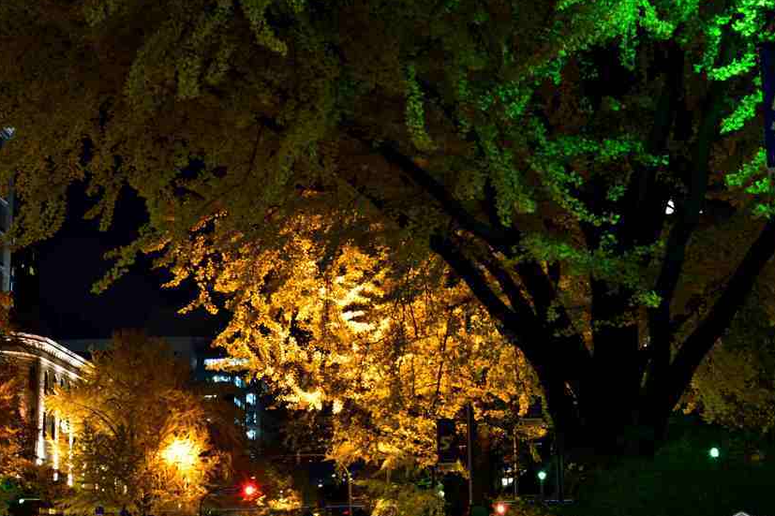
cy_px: 236
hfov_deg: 35.0
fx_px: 1227
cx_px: 414
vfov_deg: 23.8
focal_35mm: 57
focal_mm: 46
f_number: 11
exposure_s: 15
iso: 100
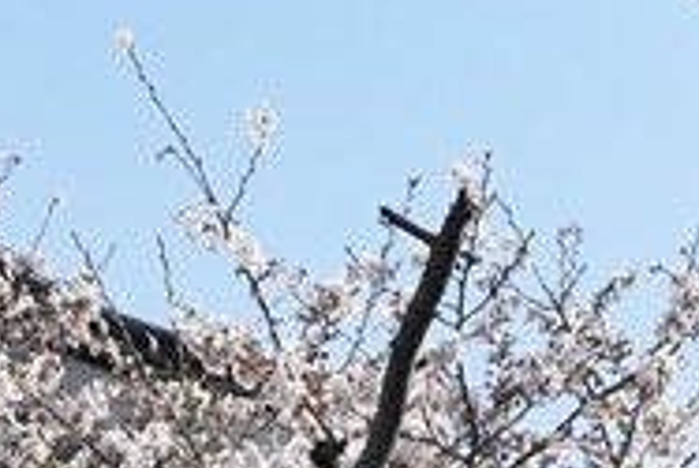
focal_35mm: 383
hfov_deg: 5.3
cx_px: 1480
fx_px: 7442
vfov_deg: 3.6
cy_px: 309
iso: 2000
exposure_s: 1/6400
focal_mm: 46.9
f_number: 7.1
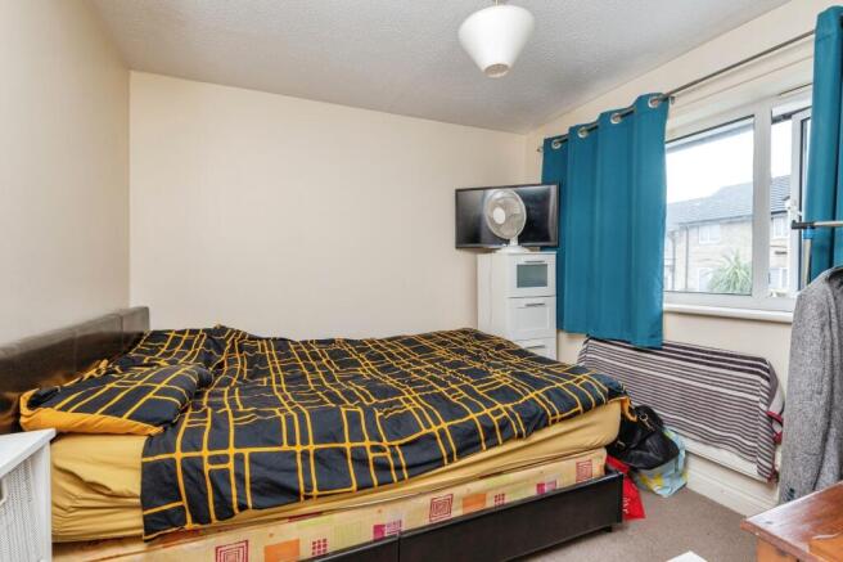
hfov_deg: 96.8
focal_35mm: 16
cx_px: 422
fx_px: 375
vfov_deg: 73.7
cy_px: 281
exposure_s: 1/13
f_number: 8
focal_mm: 16
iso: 320
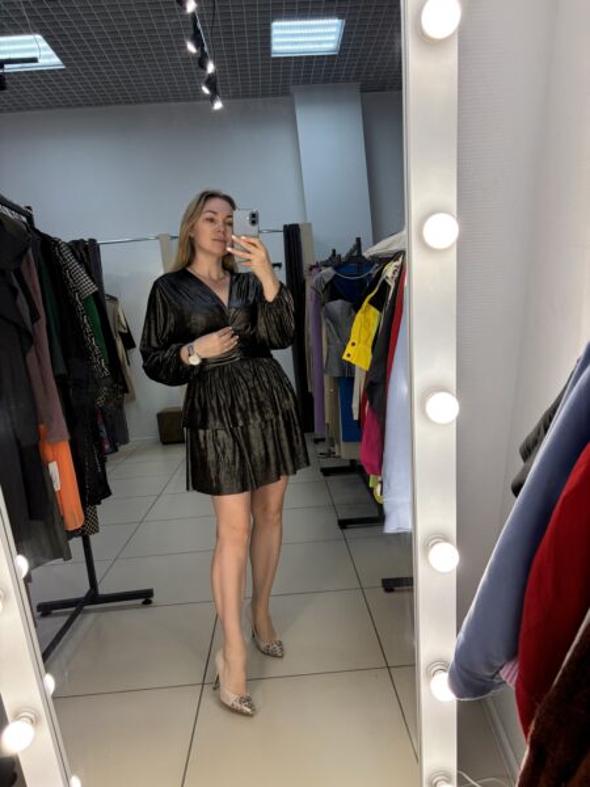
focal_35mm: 26
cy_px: 394
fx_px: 591
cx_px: 295
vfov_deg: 67.3
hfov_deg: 53.1
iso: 100
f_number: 1.6
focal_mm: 5.96
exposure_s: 1/230
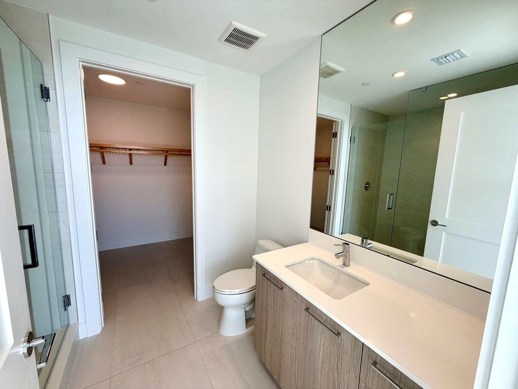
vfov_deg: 85.7
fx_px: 209
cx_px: 259
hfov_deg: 102.1
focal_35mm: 14
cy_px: 194
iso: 40
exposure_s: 1/172
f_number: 2.2
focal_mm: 2.22
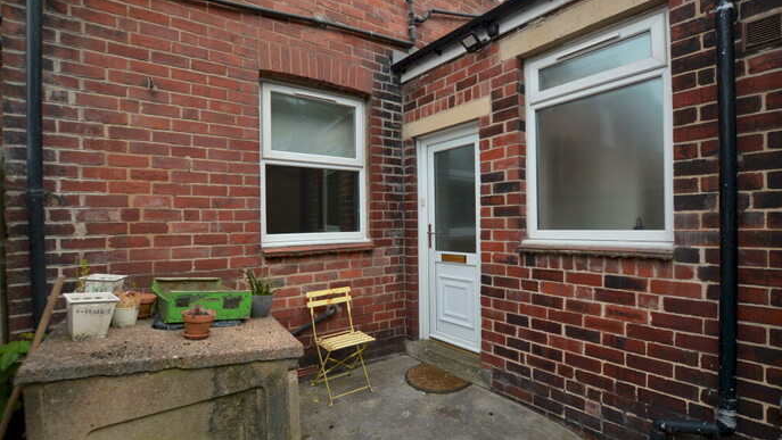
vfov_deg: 67.1
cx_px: 397
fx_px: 332
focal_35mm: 16
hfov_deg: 99.3
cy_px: 224
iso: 100
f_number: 5
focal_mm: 10
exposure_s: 1/160
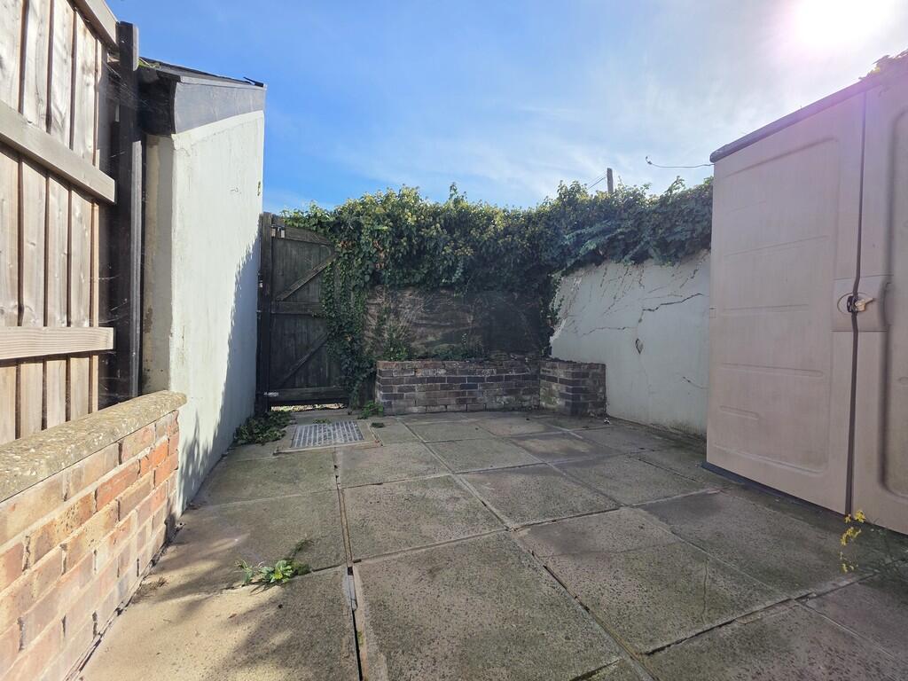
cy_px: 340
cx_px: 454
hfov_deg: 106.2
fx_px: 341
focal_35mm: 13
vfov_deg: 89.9
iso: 64
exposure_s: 1/2000
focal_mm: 2.2
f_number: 1.9
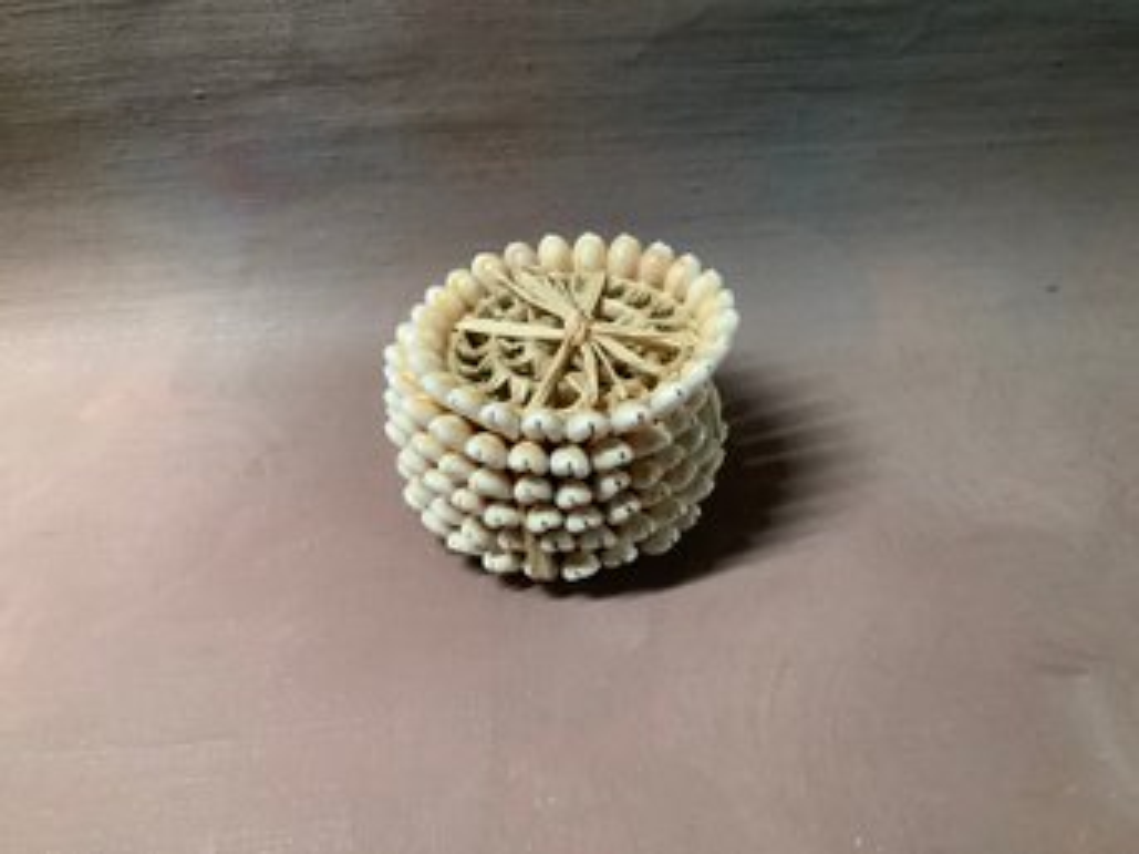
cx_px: 570
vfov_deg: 45.4
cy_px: 427
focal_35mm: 31
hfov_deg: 58.4
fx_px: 1020
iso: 320
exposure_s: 1/40
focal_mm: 3.3
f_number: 2.4
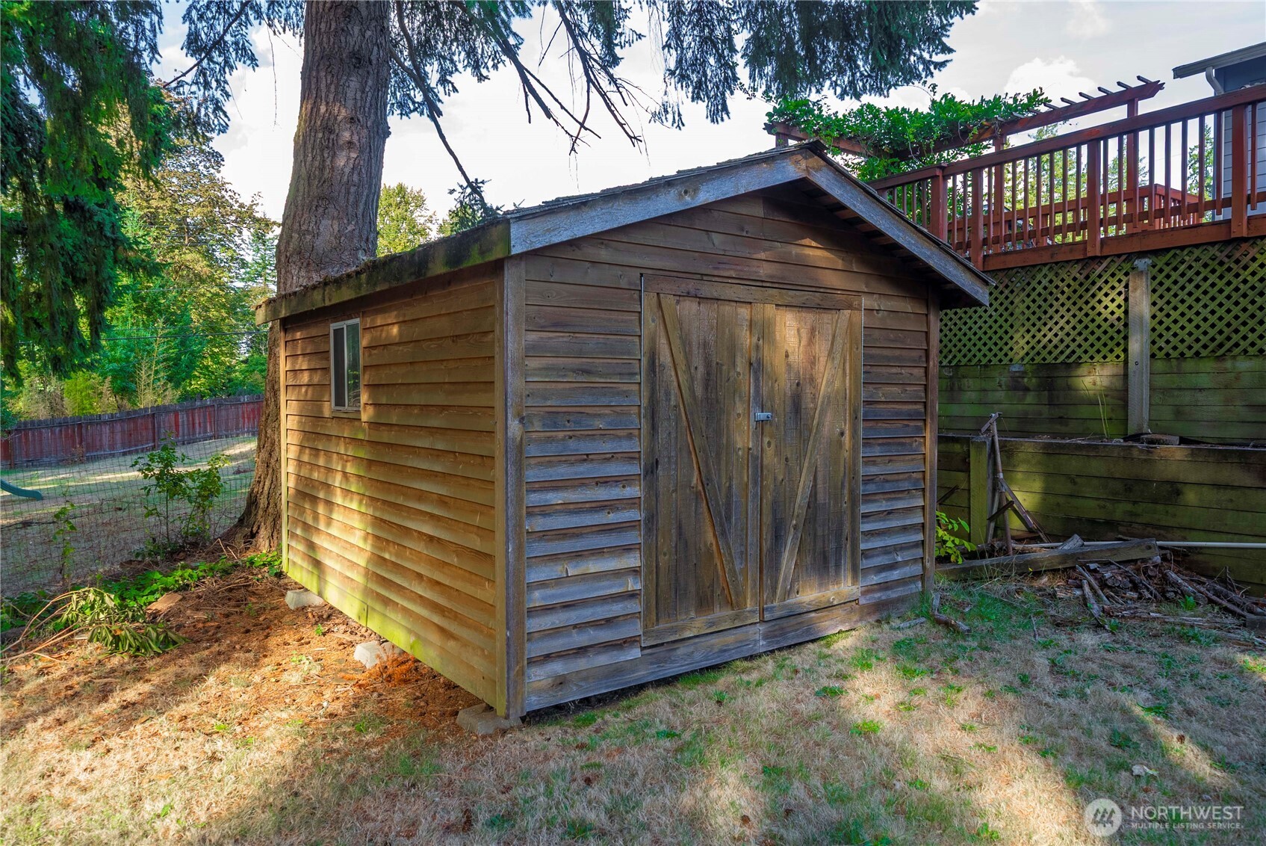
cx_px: 633
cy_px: 423
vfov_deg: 53.2
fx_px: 844
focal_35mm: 24
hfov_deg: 73.7
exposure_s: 1/30
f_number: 7.1
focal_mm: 24
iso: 160
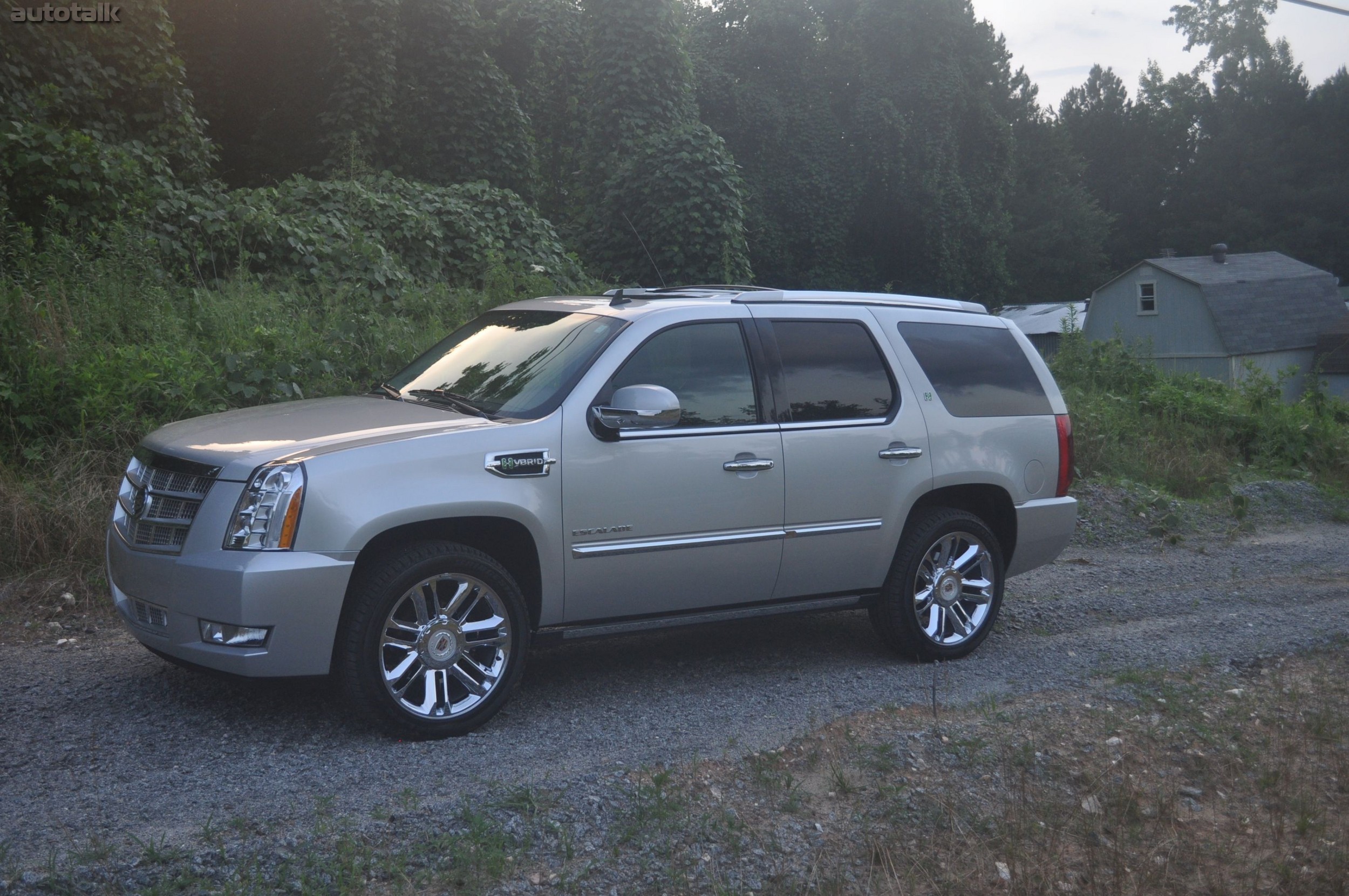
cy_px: 448
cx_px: 674
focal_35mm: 39
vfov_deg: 34.1
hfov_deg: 49.6
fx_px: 1460
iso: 400
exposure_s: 1/80
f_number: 4.5
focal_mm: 26
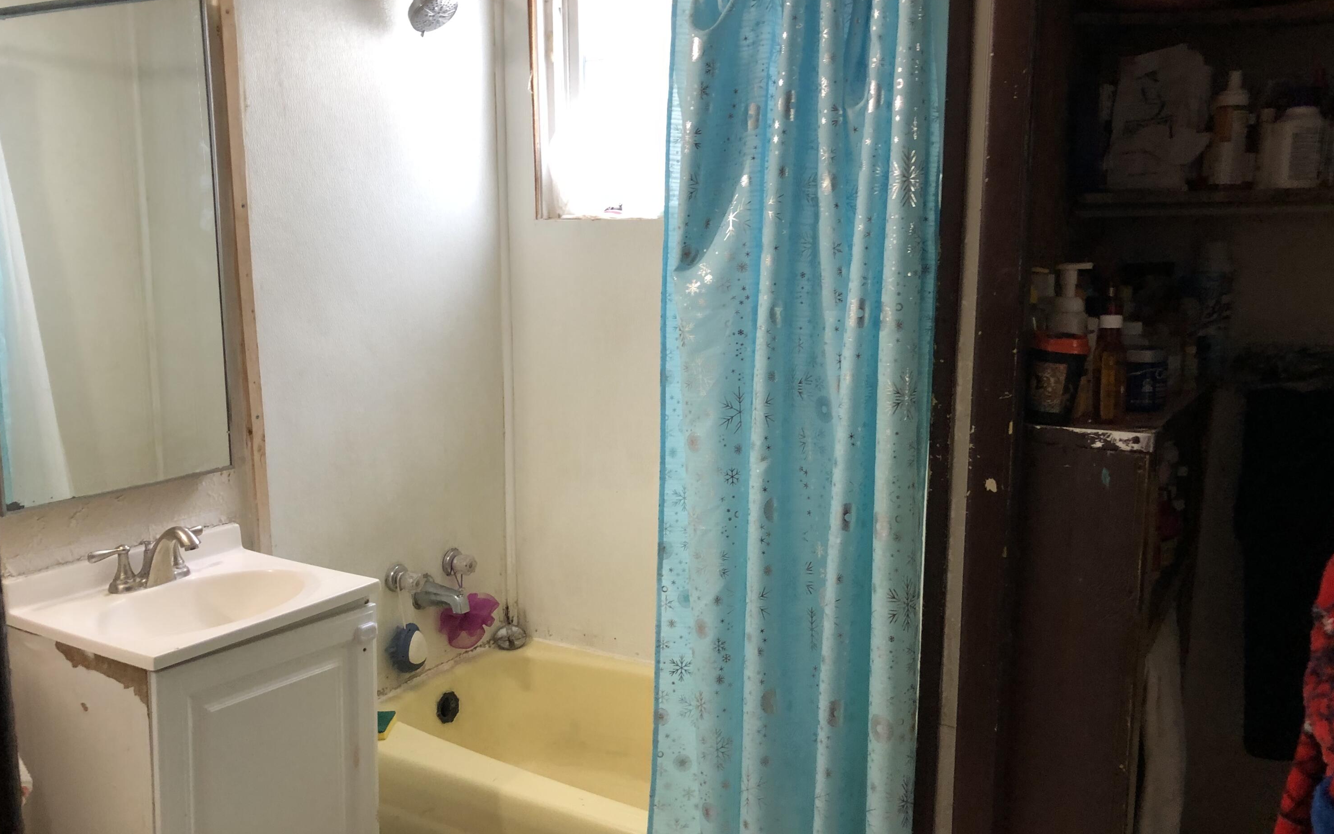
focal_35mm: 30
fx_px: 1091
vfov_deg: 41.8
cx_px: 664
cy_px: 413
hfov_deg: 62.9
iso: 50
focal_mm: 3.99
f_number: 1.8
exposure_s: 1/15
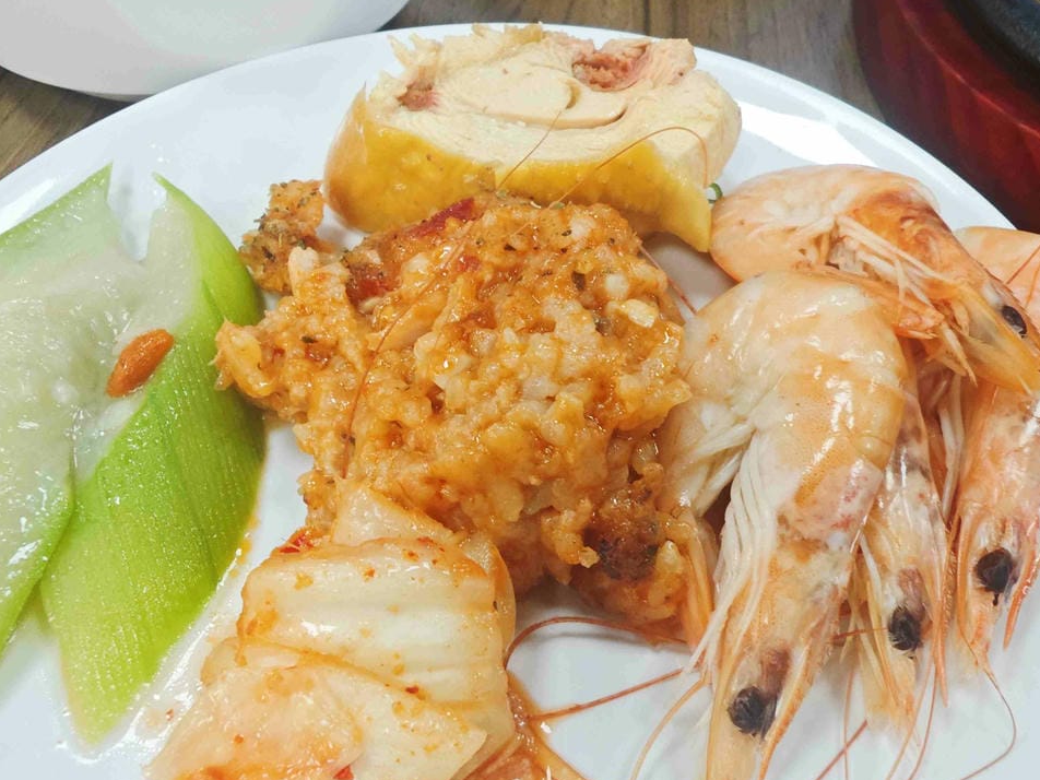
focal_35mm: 29
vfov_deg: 48.1
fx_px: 871
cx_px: 462
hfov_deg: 61.5
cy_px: 448
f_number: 1.8
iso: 125
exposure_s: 1/40
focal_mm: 2.03
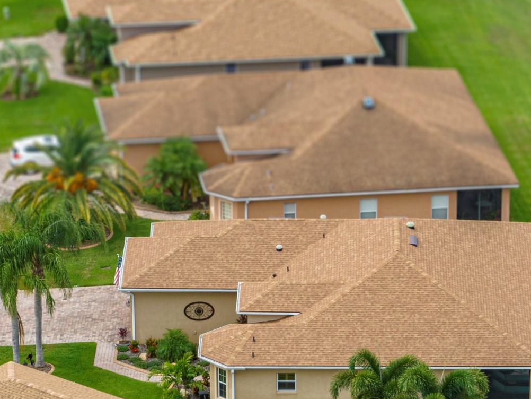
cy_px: 315
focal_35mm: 257
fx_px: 3943
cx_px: 391
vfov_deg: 5.8
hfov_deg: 7.7
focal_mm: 29.85
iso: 110
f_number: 4.4
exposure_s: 1/200
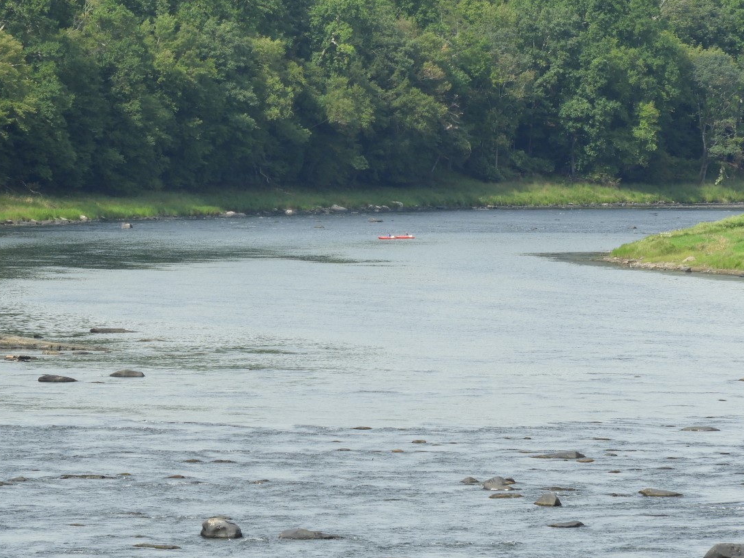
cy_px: 204
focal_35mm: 396
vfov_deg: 3.8
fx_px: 8510
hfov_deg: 5.0
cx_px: 340
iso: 100
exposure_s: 1/250
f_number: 5.5
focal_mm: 53.7
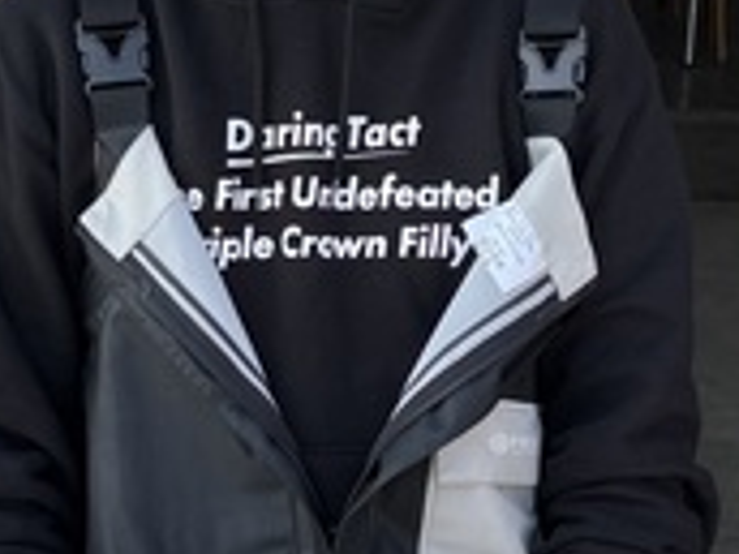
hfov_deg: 20.2
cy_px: 425
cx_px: 400
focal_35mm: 97
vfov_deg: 15.2
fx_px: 2071
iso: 50
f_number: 1.6
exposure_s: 1/562
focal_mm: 5.96
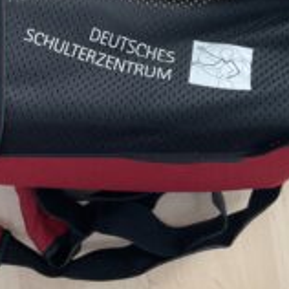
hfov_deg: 26.0
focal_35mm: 65
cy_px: 57
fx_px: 614
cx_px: 60
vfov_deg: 26.0
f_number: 1.8
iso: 80
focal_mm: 3
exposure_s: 1/60
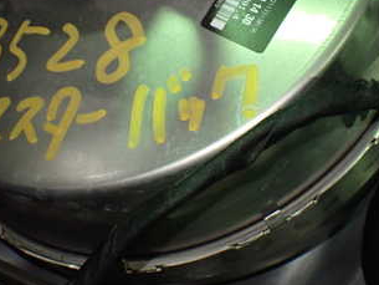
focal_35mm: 59
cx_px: 201
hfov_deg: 32.7
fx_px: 646
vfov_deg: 24.5
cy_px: 62
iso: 640
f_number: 2.3
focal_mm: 5.4
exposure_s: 1/125
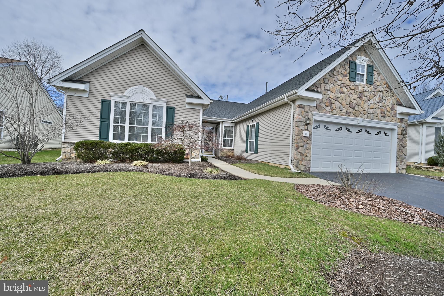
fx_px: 173
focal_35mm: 14
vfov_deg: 81.2
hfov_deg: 104.3
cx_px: 222
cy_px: 148
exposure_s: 1/160
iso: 100
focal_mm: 14
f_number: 8
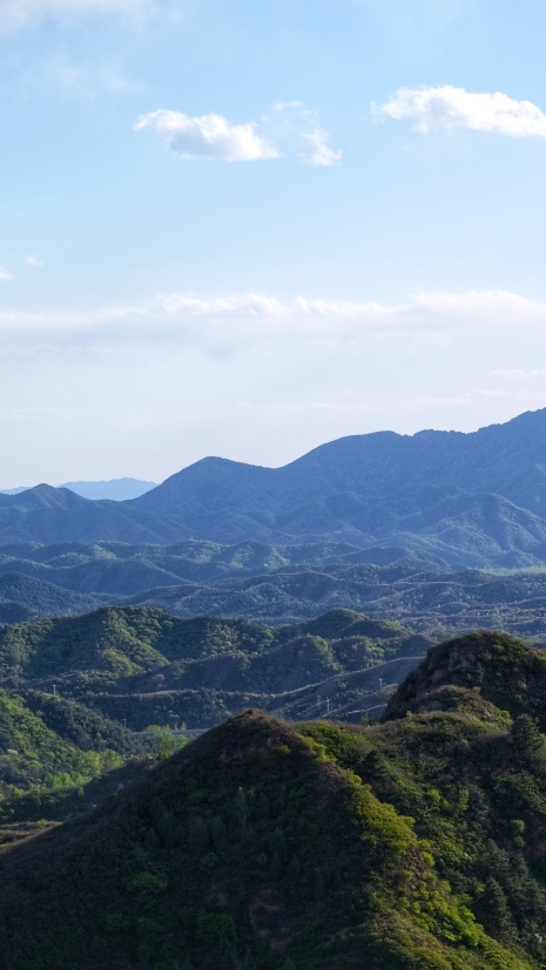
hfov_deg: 10.6
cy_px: 628
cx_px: 369
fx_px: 2935
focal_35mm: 114
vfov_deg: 18.7
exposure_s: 1/2000
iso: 160
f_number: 2.8
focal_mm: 50
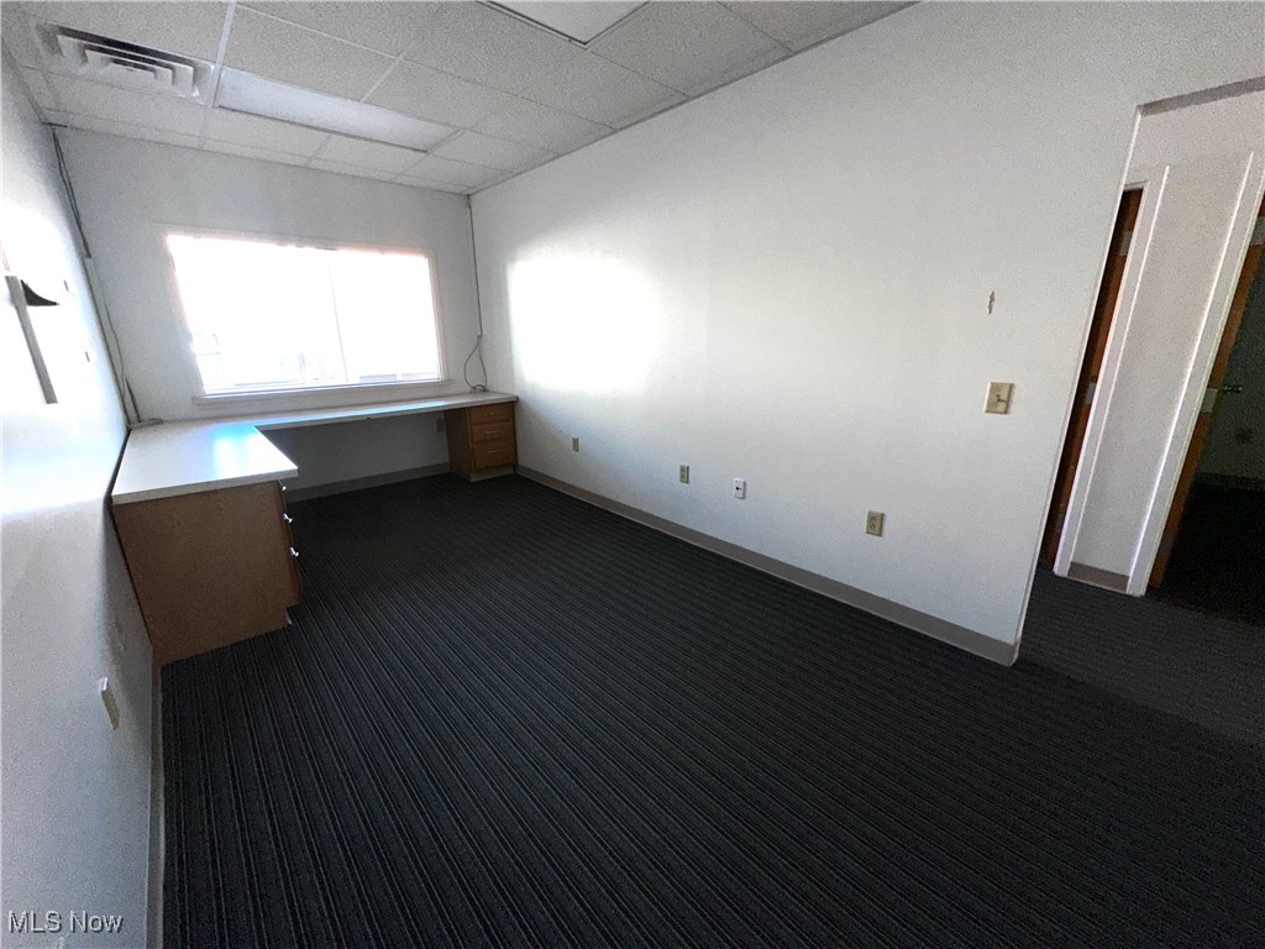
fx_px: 512
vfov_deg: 85.7
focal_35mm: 14
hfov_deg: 102.1
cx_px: 632
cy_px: 474
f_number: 2.2
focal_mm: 2.22
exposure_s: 1/122
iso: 32
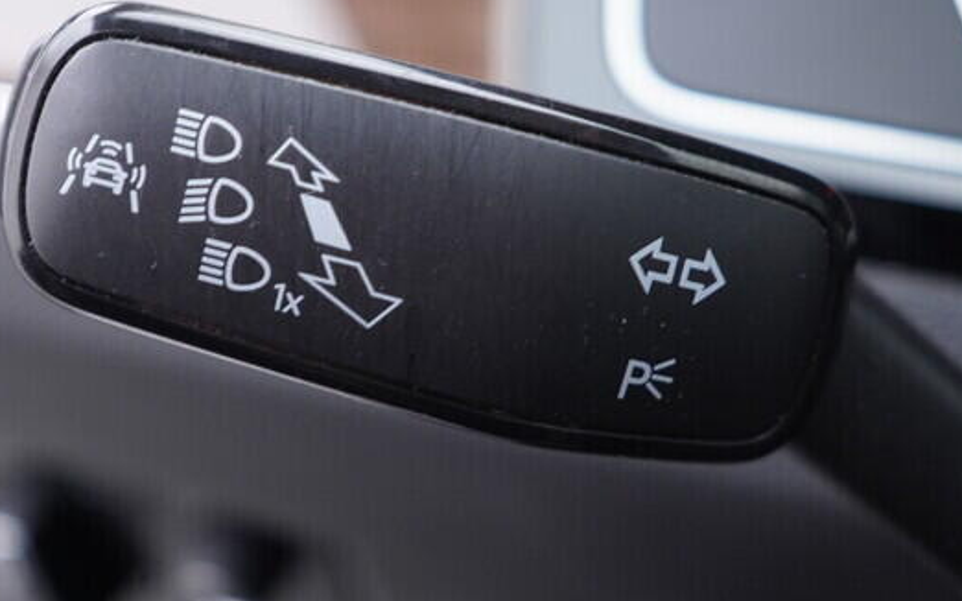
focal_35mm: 72
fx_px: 1887
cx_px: 422
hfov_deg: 28.6
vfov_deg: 18.1
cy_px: 246
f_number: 2.8
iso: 250
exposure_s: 1/40
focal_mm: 24
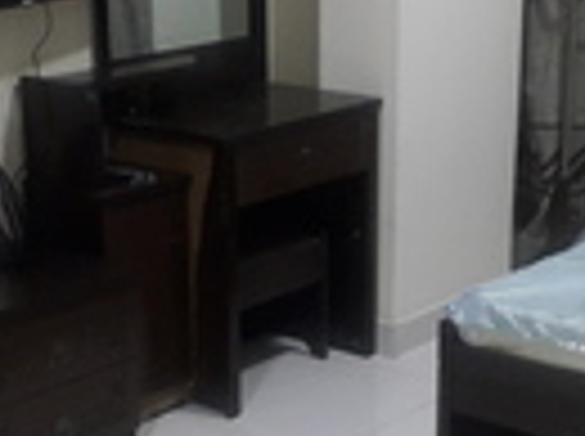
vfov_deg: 15.5
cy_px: 294
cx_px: 322
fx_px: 1603
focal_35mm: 95
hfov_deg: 20.7
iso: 160
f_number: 1.9
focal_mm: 3.6
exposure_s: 1/50
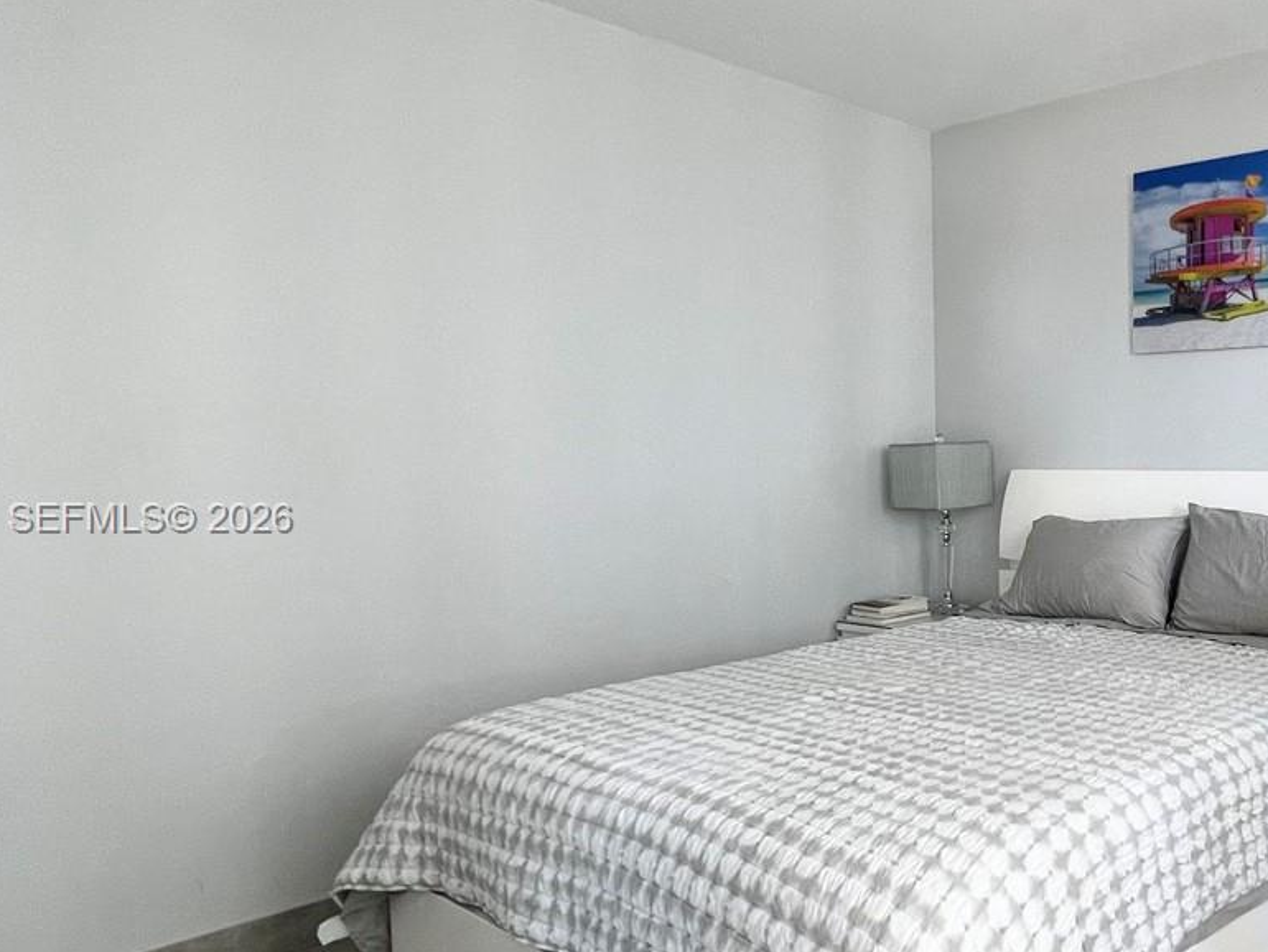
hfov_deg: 57.8
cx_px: 1097
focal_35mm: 27
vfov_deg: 51.3
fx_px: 989
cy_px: 520
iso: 160
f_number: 1.8
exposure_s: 1/121
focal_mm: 1.57
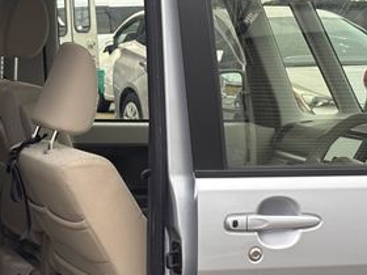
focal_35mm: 119
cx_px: 96
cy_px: 202
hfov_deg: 16.5
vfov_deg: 12.4
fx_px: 1262
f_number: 1.6
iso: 40
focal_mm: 5.96
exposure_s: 1/121
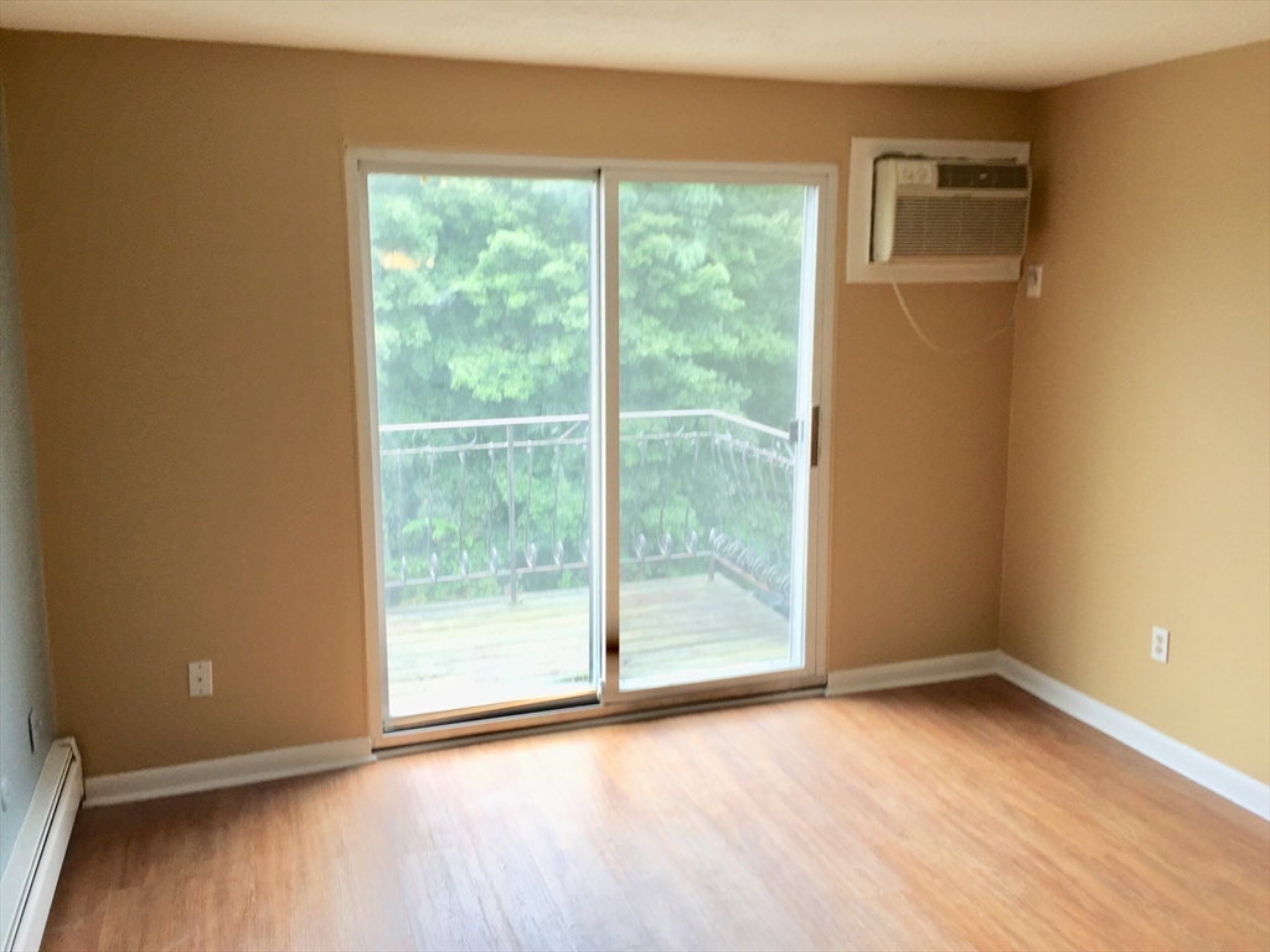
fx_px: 1064
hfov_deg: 61.7
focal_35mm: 29
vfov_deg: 48.2
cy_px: 476
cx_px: 635
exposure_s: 1/120
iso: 32
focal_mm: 4.15
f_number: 2.2
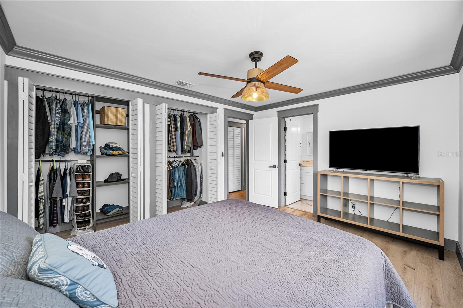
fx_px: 180
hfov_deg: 104.3
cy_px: 154
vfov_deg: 81.1
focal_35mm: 14
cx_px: 232
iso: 320
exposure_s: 1/50
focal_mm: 14
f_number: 8
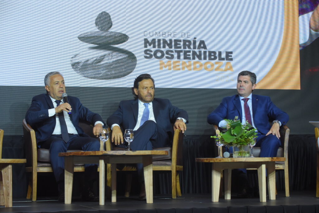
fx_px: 842
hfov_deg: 21.5
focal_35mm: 95
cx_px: 160
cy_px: 106
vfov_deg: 14.4
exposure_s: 1/125
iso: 3200
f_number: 5.6
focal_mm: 95
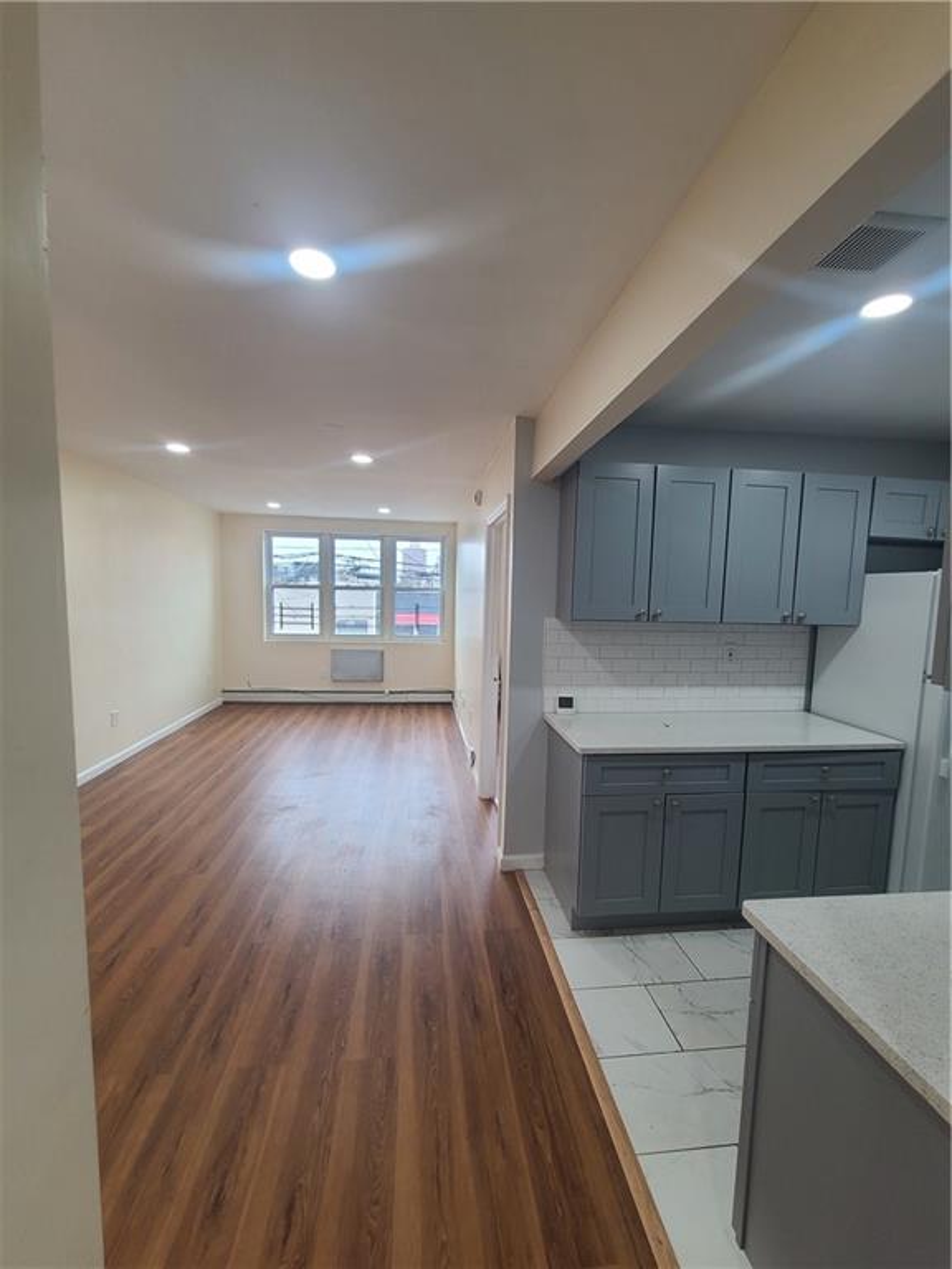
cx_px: 476
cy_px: 634
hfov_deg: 89.9
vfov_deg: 106.2
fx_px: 477
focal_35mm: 13
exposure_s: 1/60
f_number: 2.2
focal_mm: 2.2
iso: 100
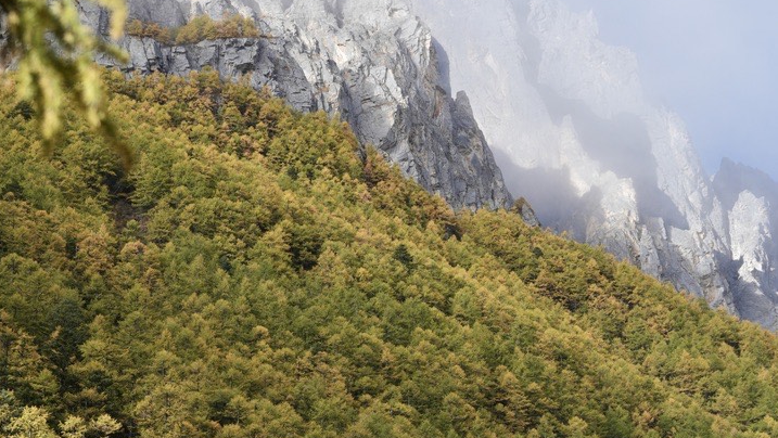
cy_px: 330
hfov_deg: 19.3
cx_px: 386
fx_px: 2291
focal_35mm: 111
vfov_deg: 10.9
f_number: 4
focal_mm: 70
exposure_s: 1/2500
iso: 800
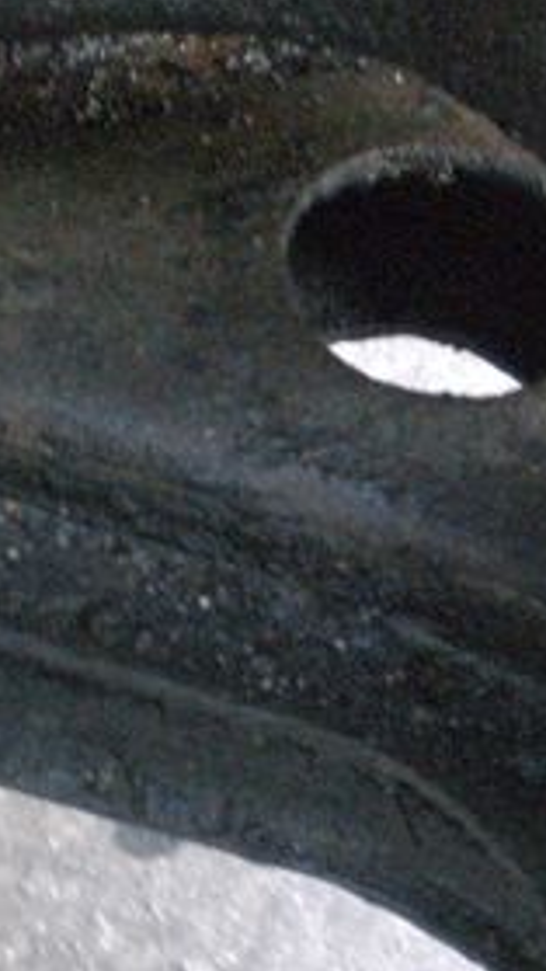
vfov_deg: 22.5
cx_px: 744
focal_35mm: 95
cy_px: 480
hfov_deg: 12.3
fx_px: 2444
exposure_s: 1/15
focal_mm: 6.3
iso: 800
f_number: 3.1
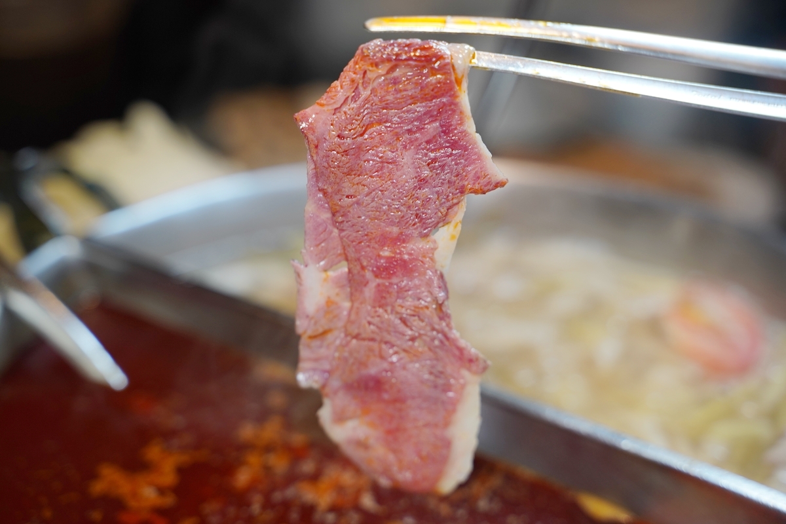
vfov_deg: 18.2
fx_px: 1637
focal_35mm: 75
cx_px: 393
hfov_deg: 27.0
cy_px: 262
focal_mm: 75
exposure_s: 1/80
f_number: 4
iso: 400
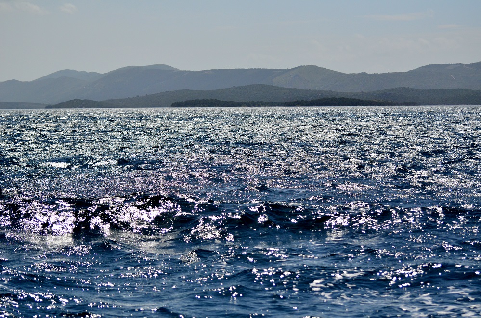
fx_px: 1400
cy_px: 159
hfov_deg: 19.5
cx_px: 240
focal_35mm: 105
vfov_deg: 13.0
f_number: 4.5
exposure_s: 1/8000
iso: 500
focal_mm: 70
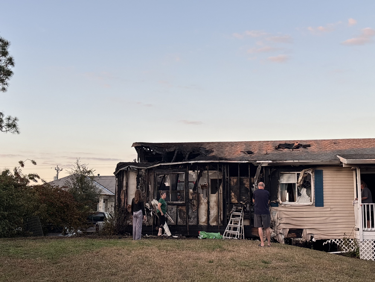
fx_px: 563
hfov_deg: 36.8
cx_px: 188
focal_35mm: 52
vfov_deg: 28.0
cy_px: 141
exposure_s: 1/280
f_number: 1.6
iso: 32
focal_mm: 5.96
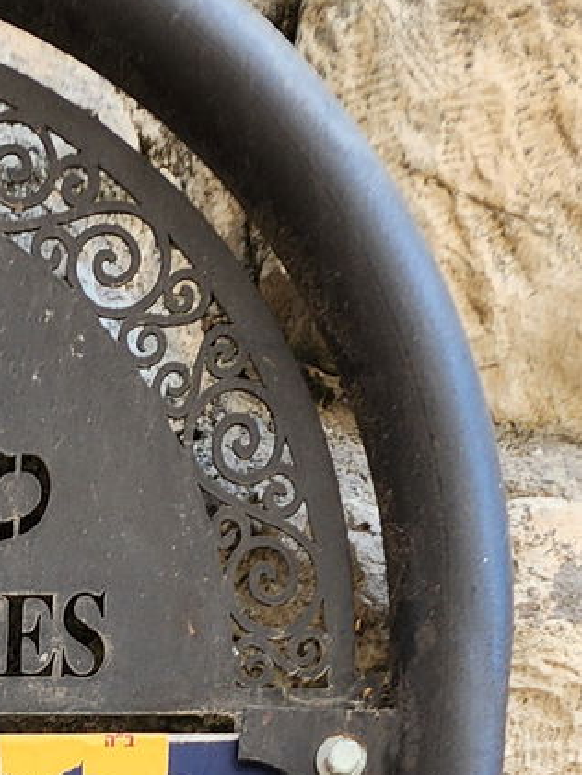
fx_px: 2285
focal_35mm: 102
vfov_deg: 14.7
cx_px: -260
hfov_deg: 13.7
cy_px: 1679
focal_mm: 6.4
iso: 50
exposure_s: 1/100
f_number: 1.8
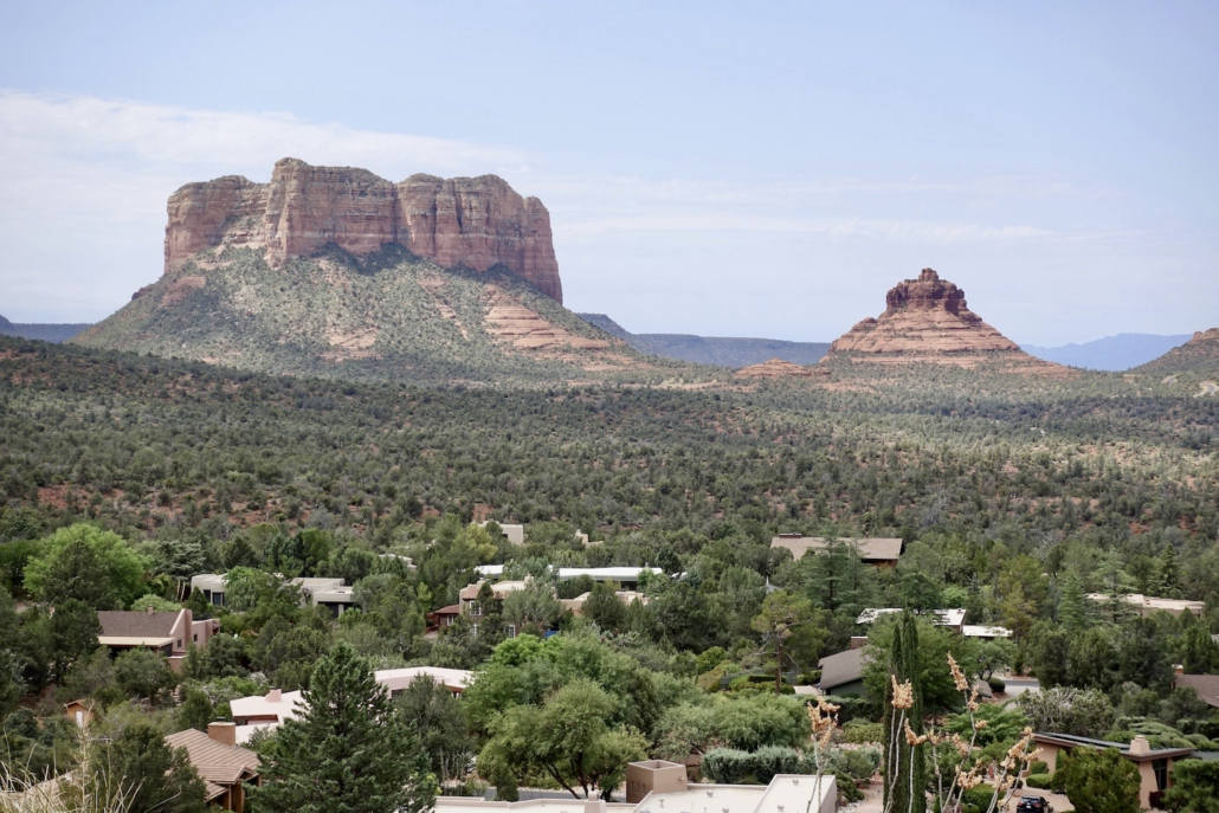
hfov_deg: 28.8
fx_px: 2370
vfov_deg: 19.5
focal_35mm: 70
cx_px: 610
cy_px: 406
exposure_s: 1/320
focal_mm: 25.53
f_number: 5.6
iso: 125
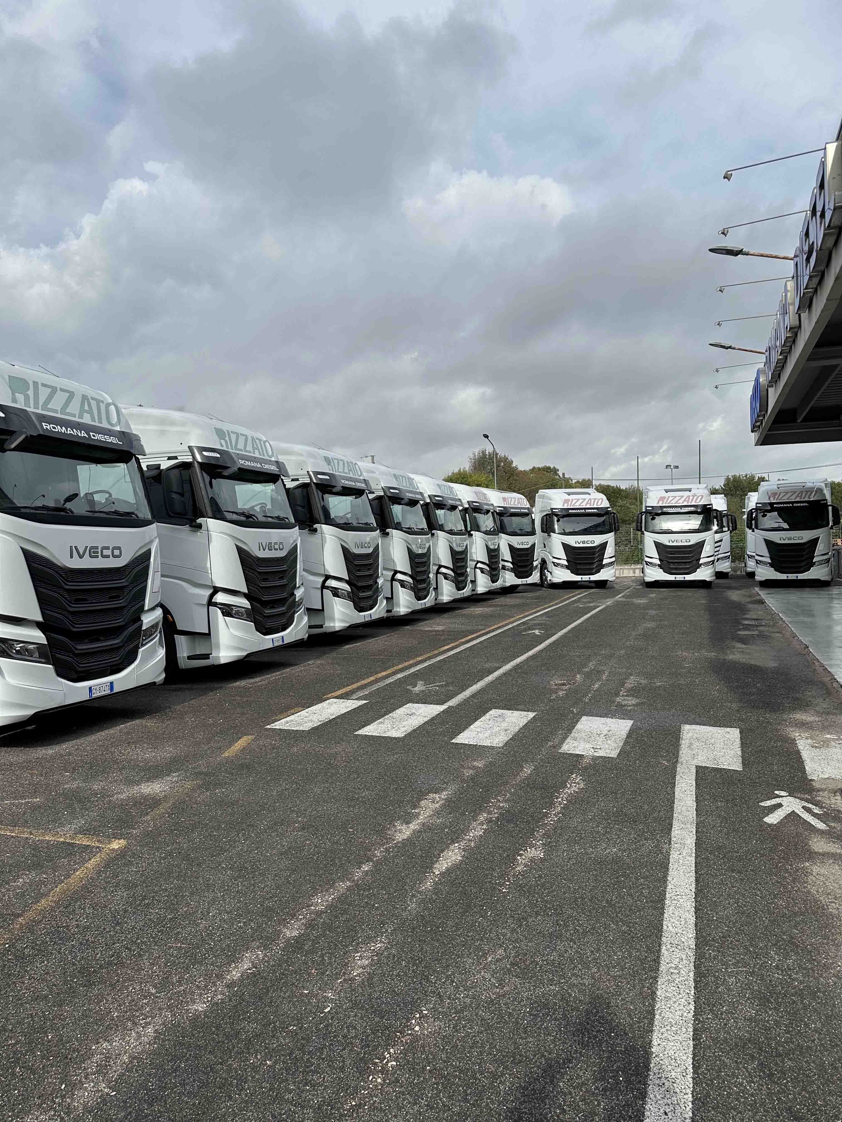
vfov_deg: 71.6
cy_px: 561
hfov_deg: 56.8
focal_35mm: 24
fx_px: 778
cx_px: 421
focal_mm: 6.86
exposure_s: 1/4545
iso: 80
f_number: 1.78
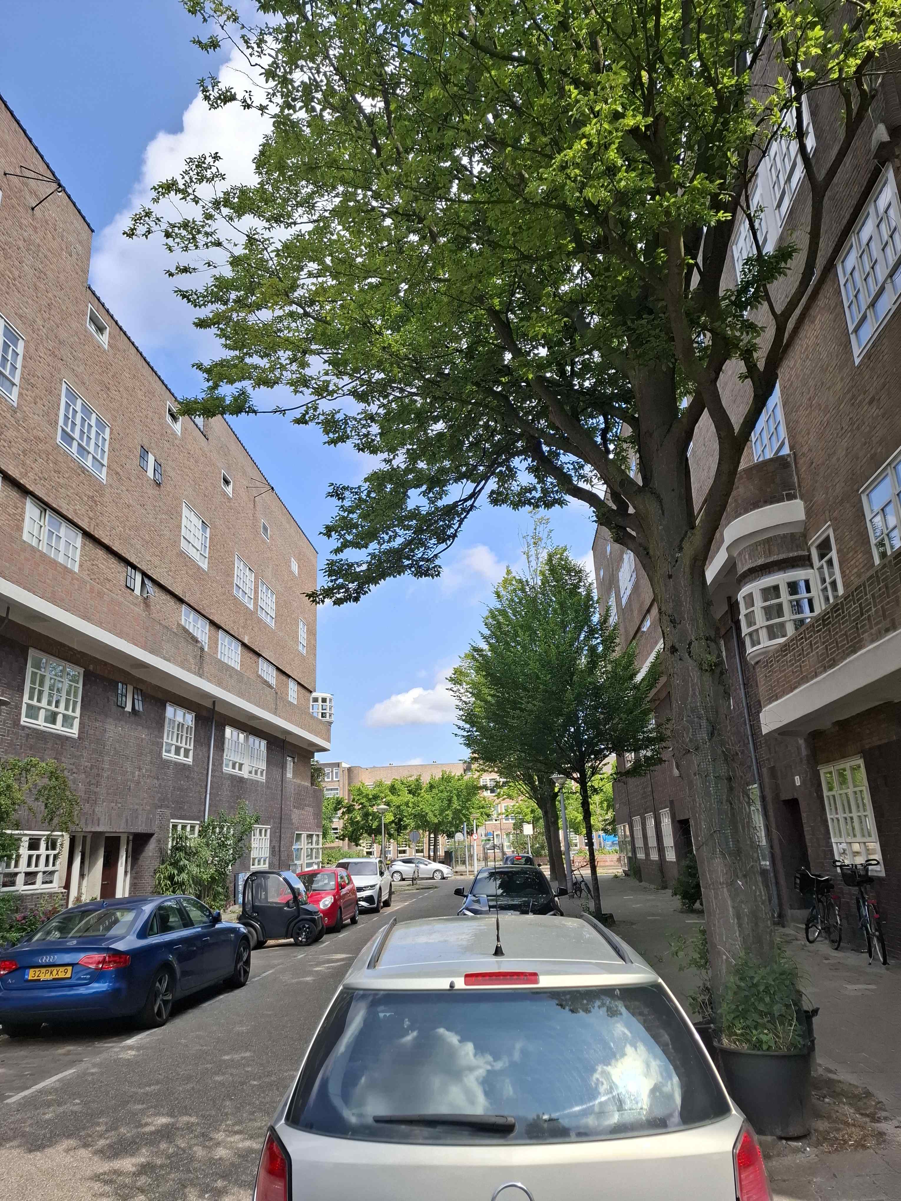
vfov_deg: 73.9
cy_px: 600
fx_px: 798
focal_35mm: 23
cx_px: 450
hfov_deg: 58.9
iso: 50
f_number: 1.8
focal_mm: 5.54
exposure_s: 1/1376
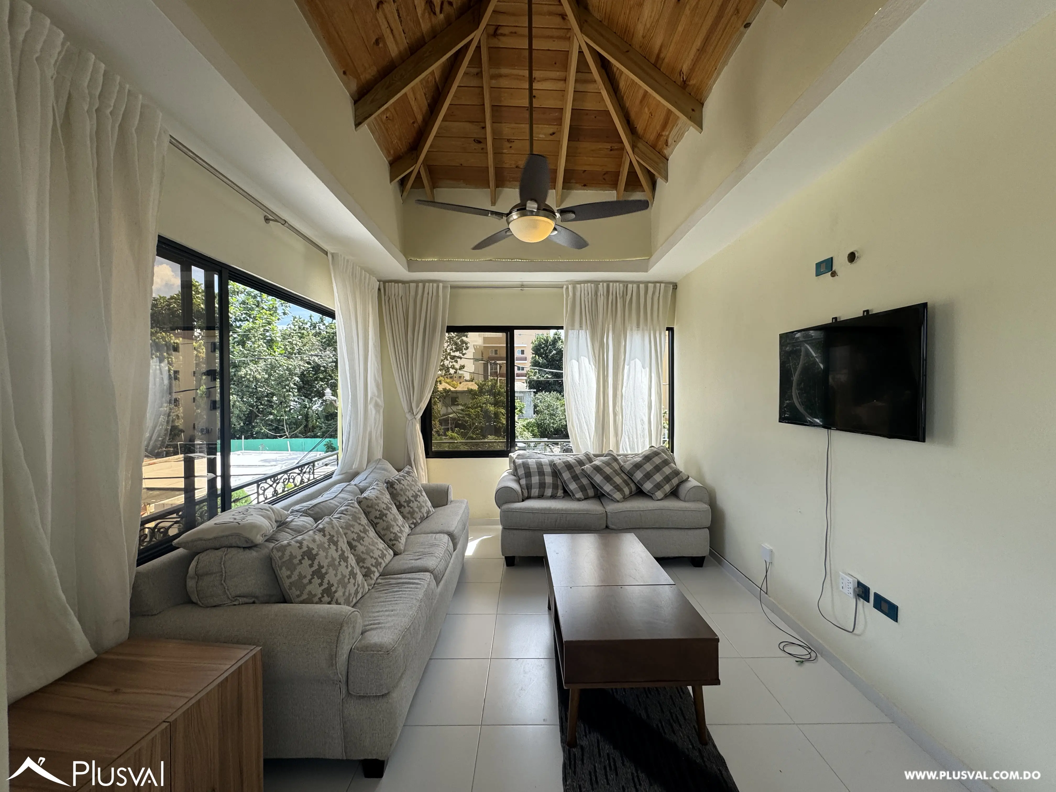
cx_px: 528
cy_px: 396
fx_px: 427
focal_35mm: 14
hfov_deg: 102.1
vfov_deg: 85.7
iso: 50
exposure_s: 1/485
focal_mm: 2.22
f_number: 2.2
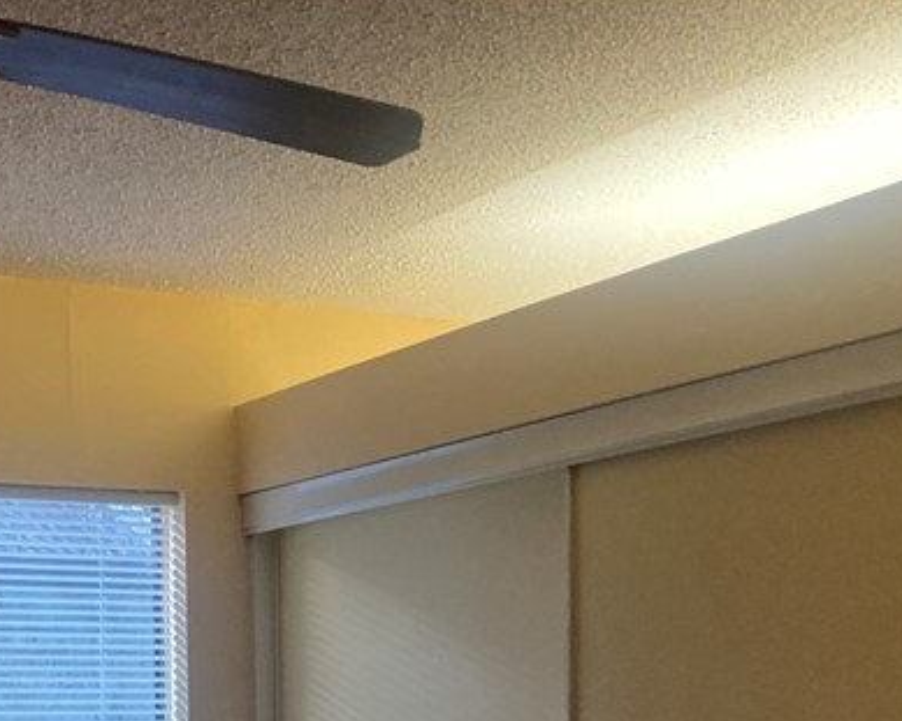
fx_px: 1922
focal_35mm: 72
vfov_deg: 19.9
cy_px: 872
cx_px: 227
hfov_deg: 26.1
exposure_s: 1/60
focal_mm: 3.99
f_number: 1.8
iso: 250
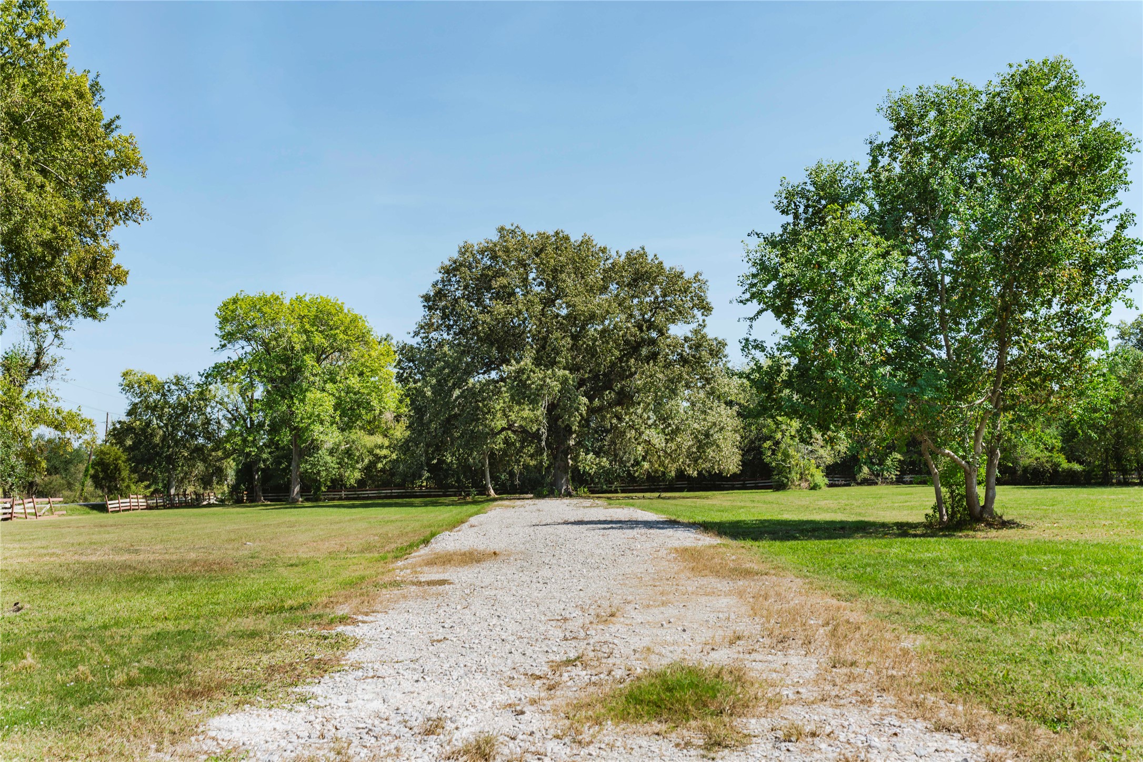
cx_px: 572
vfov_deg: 37.9
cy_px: 381
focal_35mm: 35
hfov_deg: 54.4
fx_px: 1111
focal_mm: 35
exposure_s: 1/250
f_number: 8
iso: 160
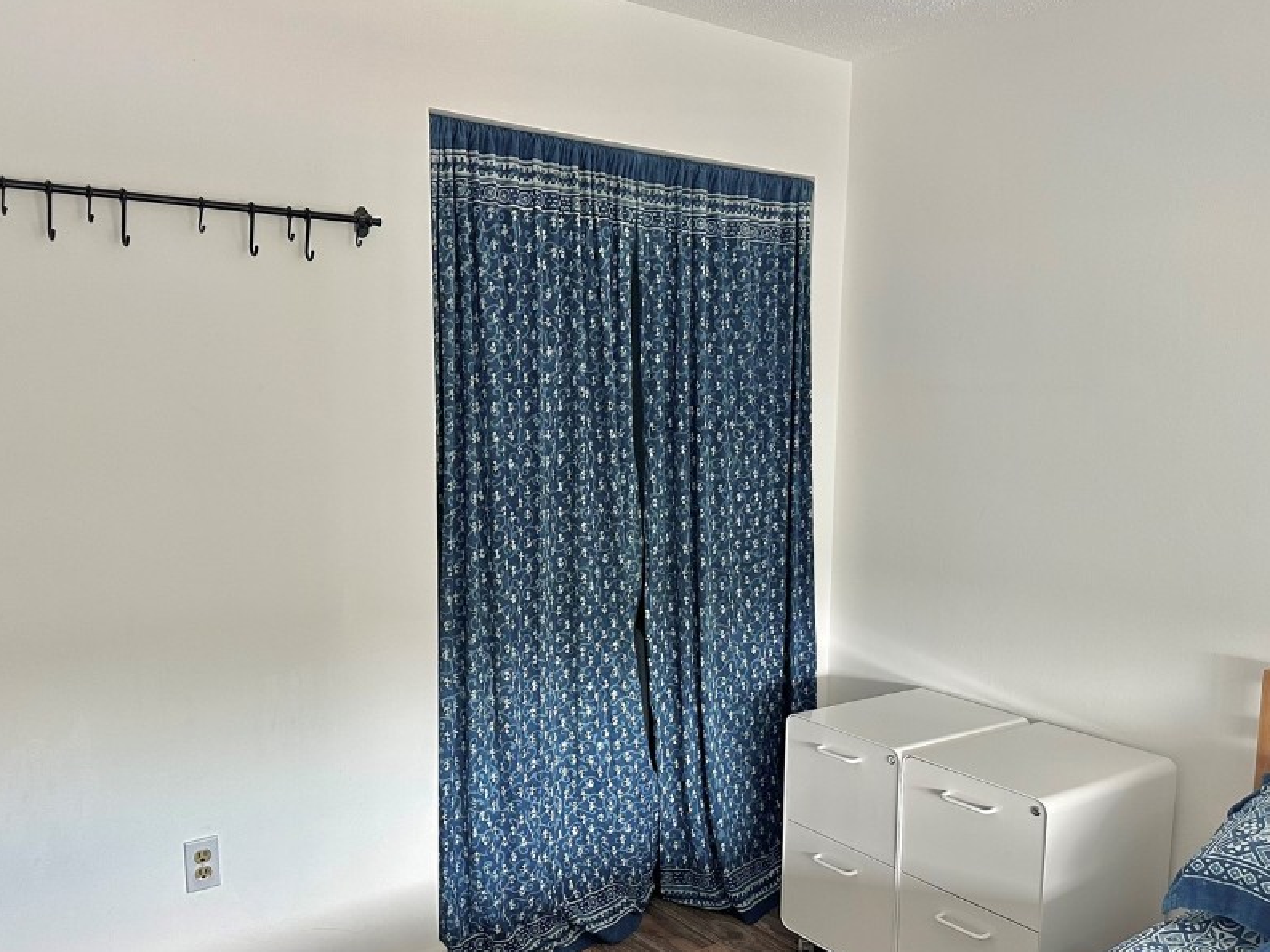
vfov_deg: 45.4
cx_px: 708
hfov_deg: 58.2
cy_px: 533
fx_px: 1138
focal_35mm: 31
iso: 250
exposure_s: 1/119
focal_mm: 6.86
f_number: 1.78
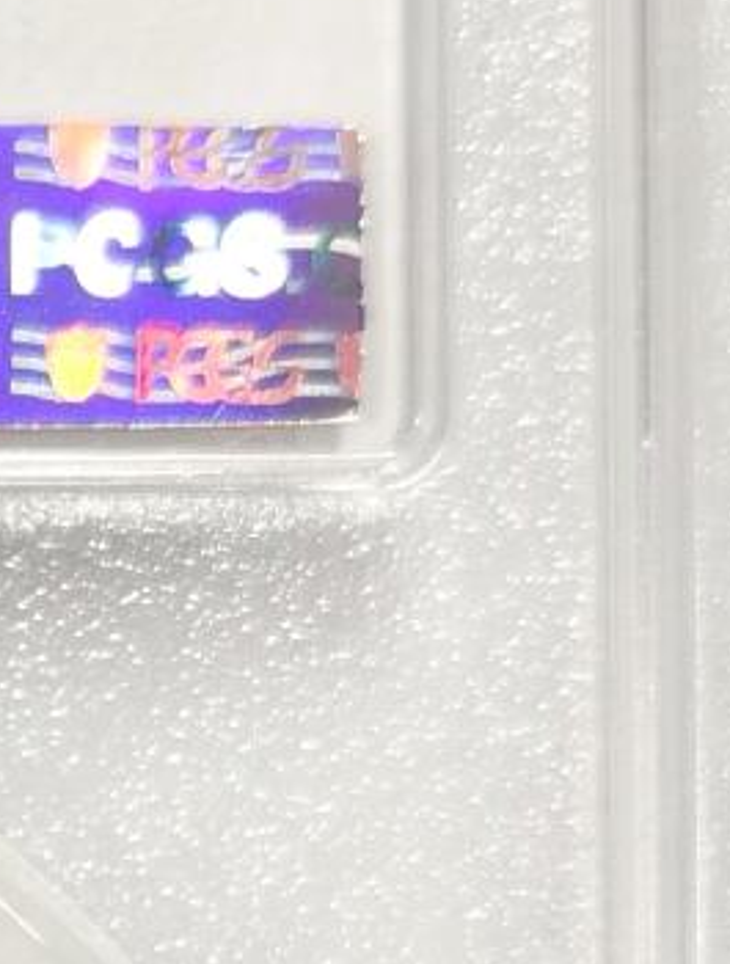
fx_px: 7770
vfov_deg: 7.0
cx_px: -985
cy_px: 1245
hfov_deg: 5.2
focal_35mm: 278
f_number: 16
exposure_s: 1/100
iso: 125
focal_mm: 5.56
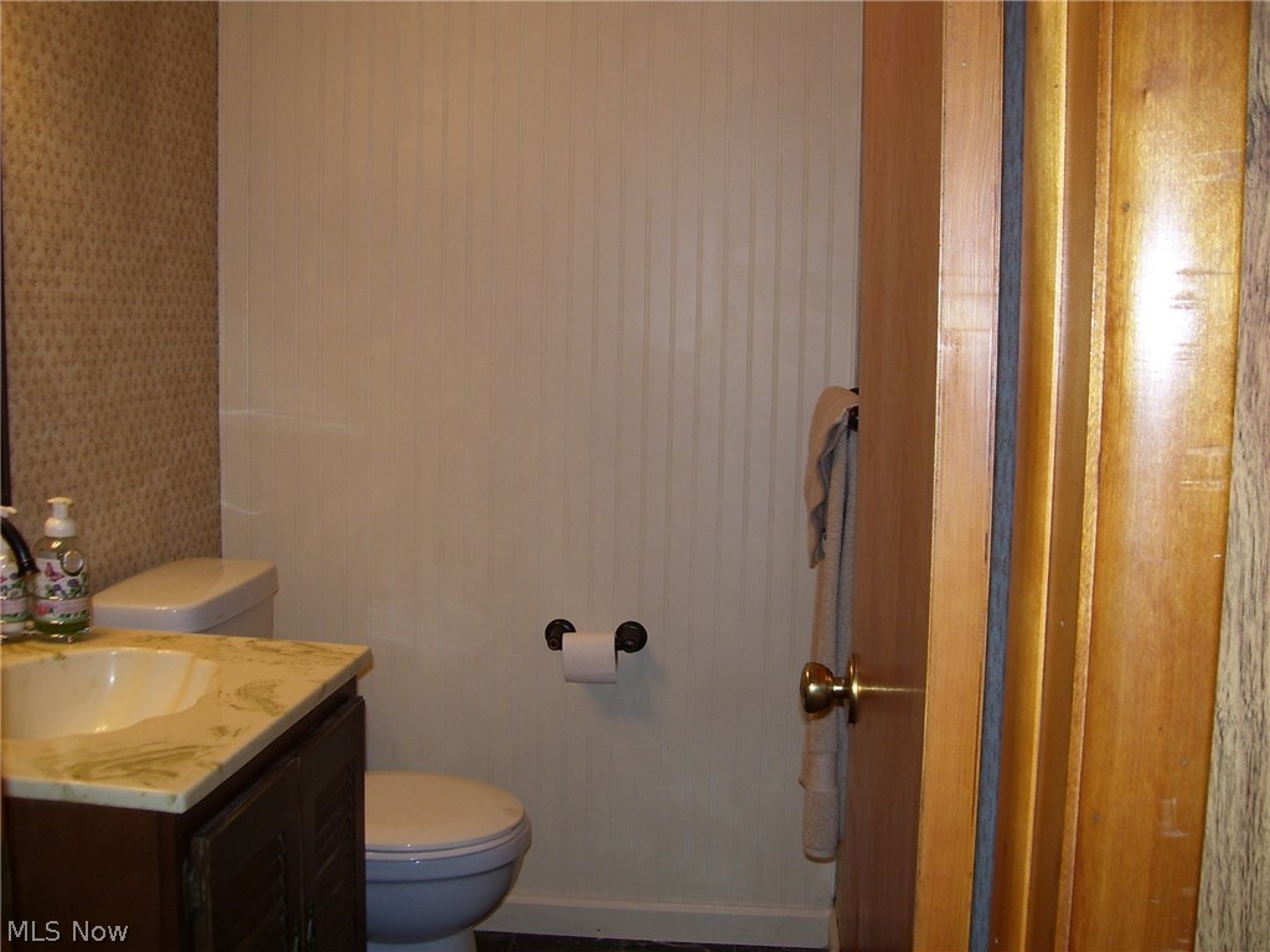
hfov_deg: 51.4
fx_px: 1321
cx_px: 635
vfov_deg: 39.7
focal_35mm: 36
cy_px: 476
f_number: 2.7
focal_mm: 6
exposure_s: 1/60
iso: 80
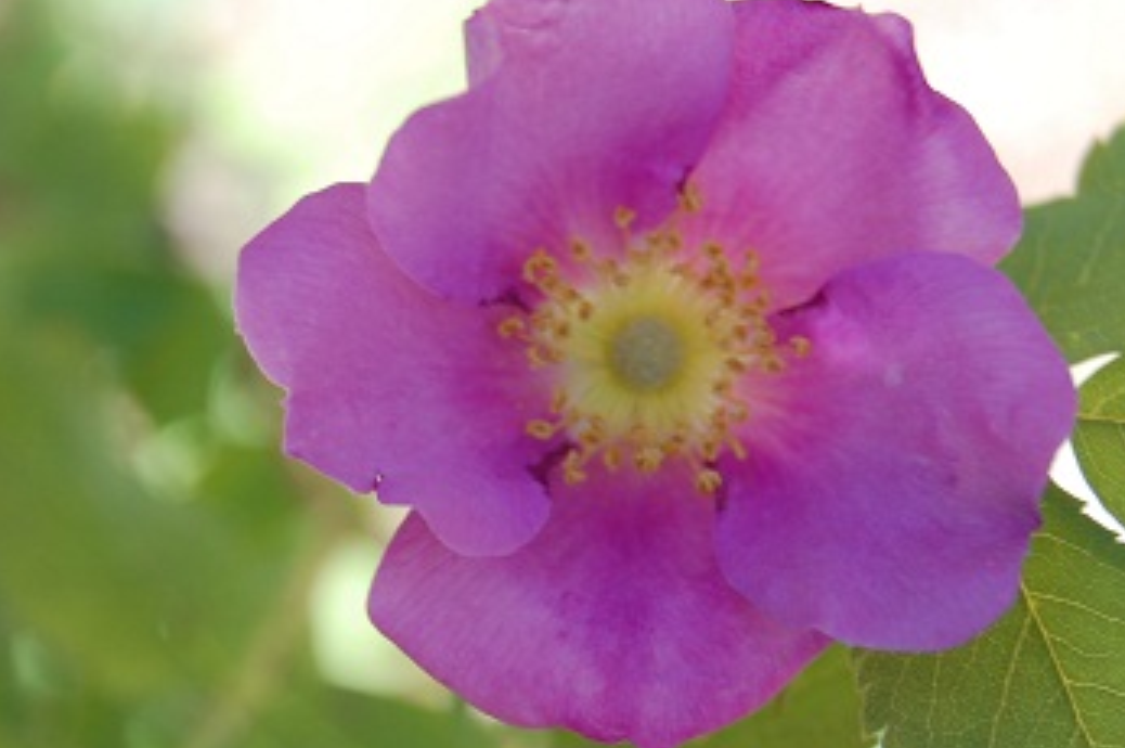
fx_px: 4460
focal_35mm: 143
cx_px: 644
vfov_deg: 9.6
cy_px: 384
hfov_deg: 14.4
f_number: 8
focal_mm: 55
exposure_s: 1/80
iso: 200
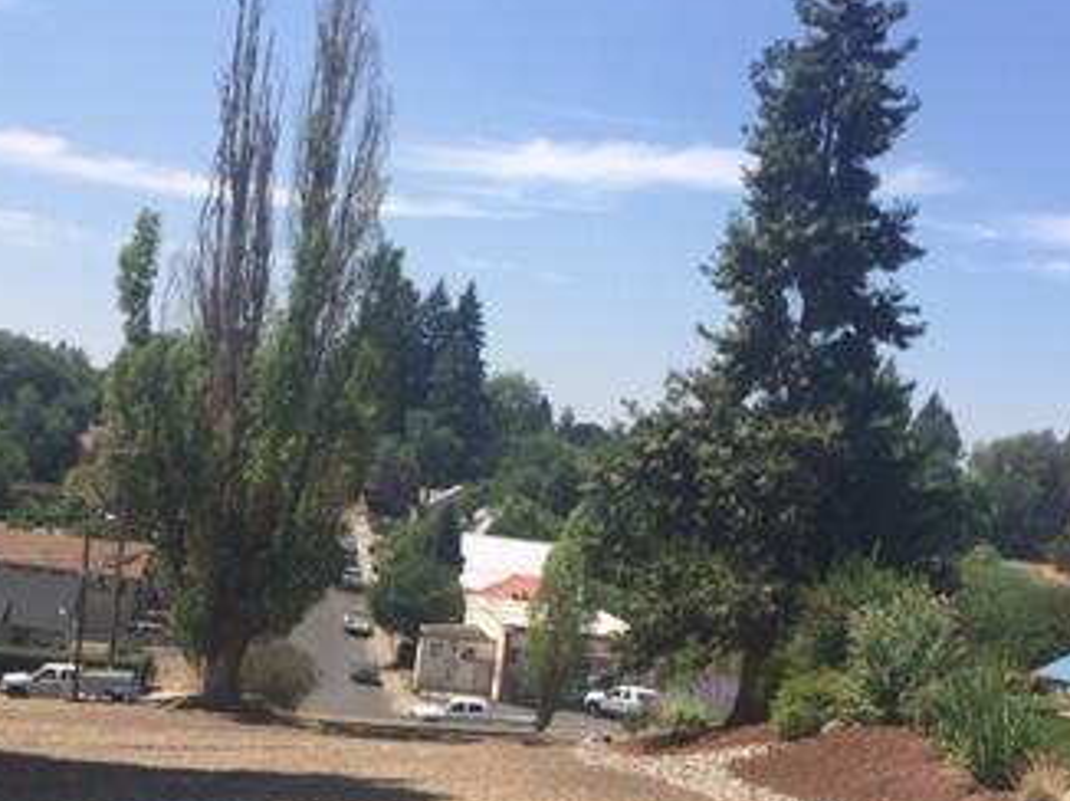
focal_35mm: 57
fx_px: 1761
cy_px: 745
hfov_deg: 33.8
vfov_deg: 24.8
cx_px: 502
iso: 32
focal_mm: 4.15
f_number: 2.2
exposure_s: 1/1799
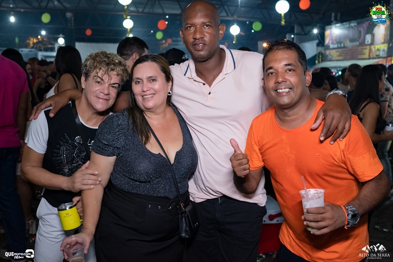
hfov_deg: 53.1
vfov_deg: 36.9
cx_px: 196
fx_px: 393
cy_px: 131
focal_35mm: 36
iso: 2500
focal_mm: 24
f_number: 2.8
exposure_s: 1/400
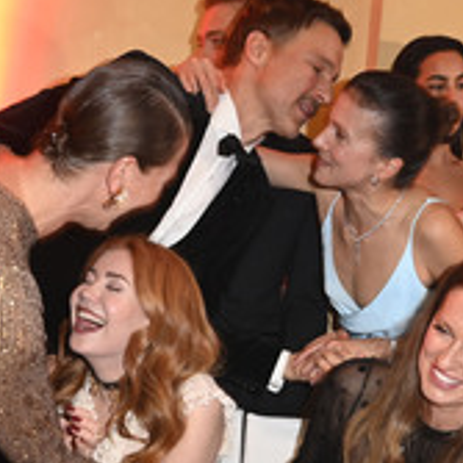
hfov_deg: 27.7
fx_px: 938
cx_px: 209
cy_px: 349
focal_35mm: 62
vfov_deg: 27.3
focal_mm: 27
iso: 2000
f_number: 5.6
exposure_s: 1/30
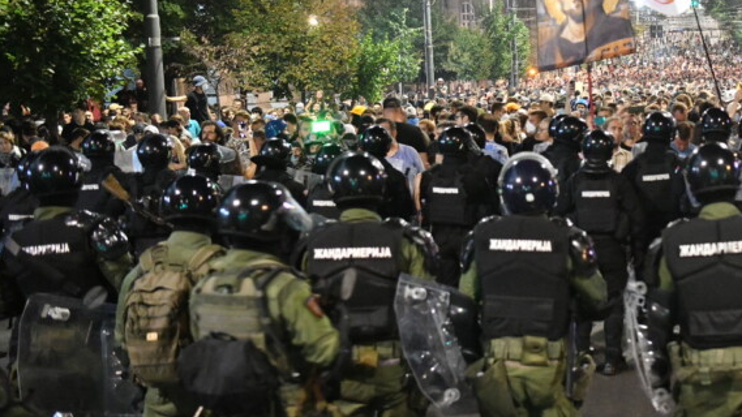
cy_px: 197
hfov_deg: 30.5
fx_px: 1298
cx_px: 662
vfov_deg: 18.3
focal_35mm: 66
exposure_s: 1/40
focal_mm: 35
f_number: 2.8
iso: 6400
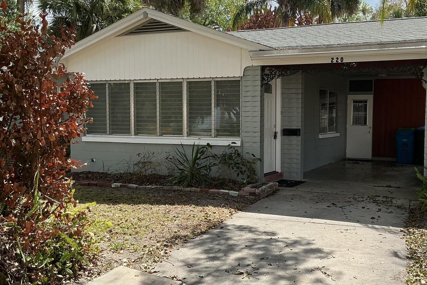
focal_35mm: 41
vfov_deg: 32.6
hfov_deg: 46.9
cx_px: 269
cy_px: 144
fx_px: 486
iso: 25
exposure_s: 1/1076
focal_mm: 3
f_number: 1.8
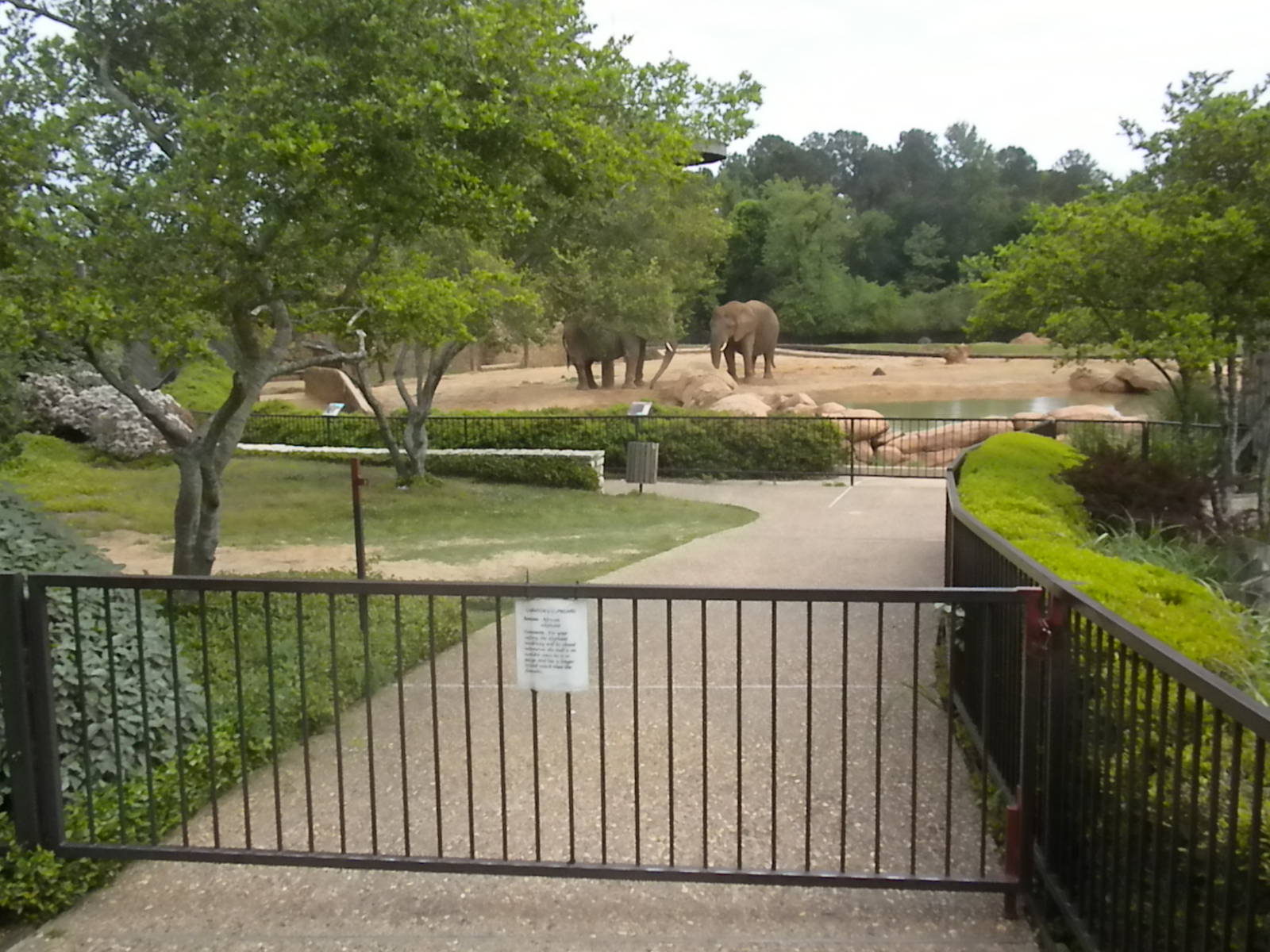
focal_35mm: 37
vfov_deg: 38.7
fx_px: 1357
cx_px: 635
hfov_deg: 50.1
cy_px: 476
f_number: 10
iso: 640
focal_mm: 6.6
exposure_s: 1/436
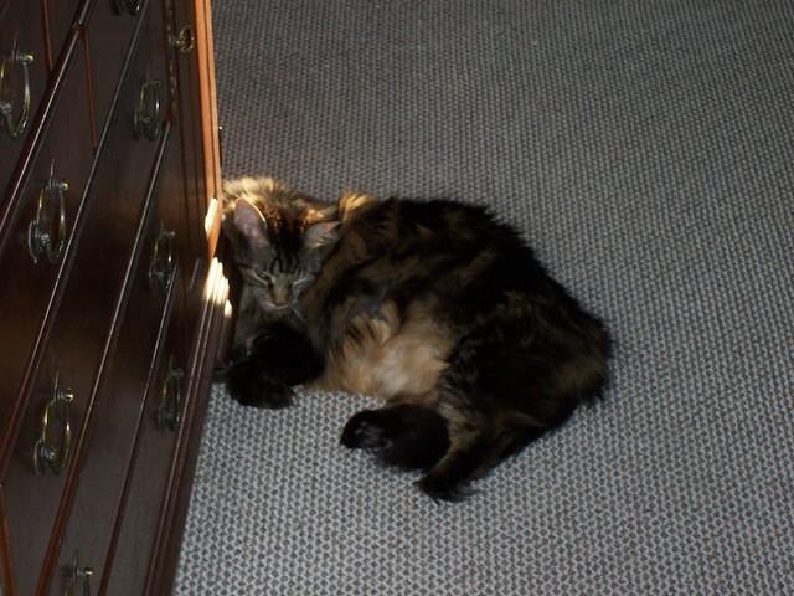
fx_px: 2546
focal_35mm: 111
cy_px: 298
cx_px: 397
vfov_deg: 13.3
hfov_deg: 17.7
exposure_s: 1/90
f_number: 4.8
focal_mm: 16.8
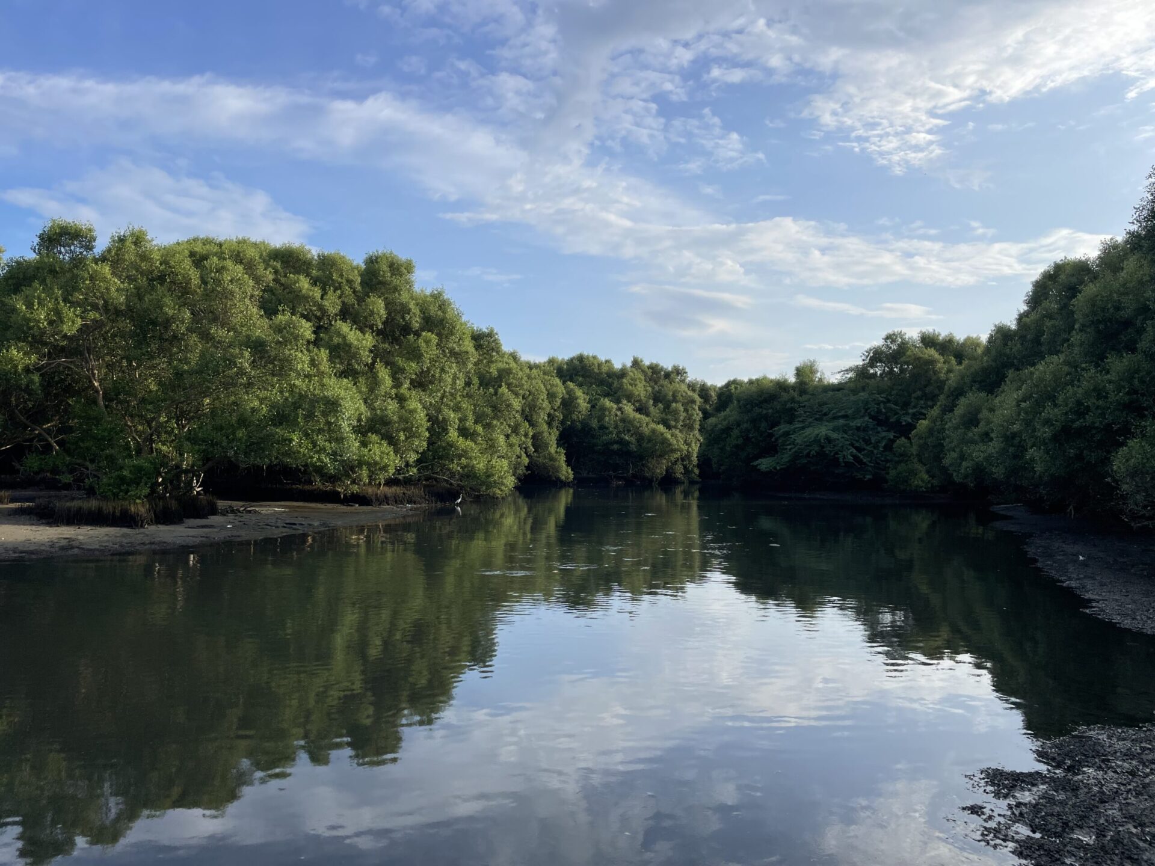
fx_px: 868
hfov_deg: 67.3
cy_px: 433
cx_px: 578
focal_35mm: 26
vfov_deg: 53.1
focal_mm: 4.2
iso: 50
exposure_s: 1/3300
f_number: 1.6
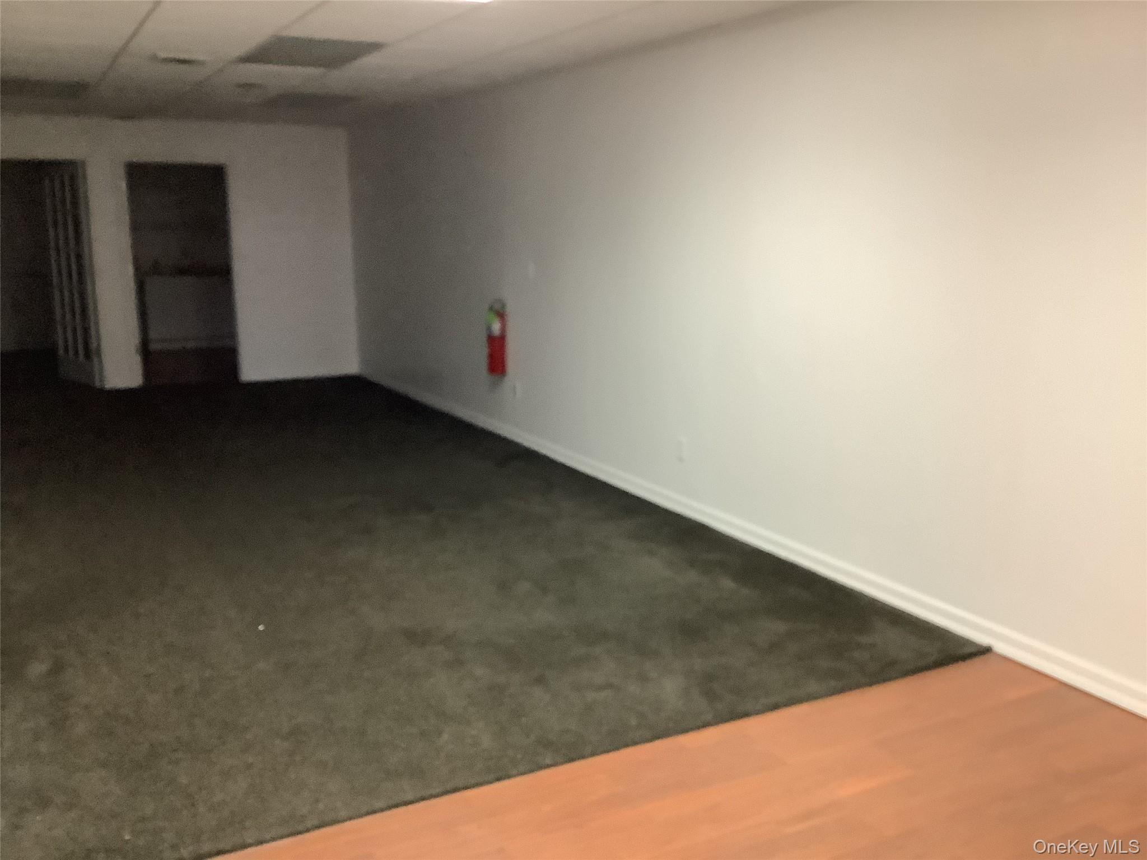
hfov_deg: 58.4
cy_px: 430
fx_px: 1027
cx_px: 574
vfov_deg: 45.4
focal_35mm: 31
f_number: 2.4
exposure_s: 1/60
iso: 400
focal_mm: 3.3
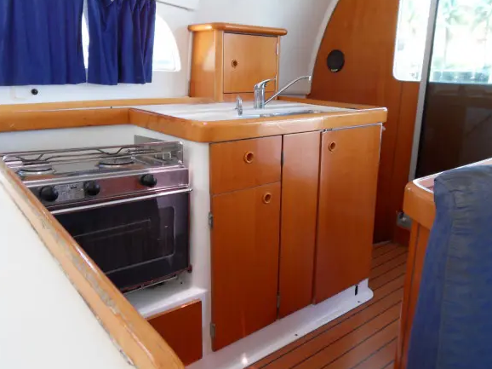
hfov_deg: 65.3
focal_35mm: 27
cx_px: 257
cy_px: 171
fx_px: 384
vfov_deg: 51.3
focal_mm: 4.2
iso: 100
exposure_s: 1/60
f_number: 3.3
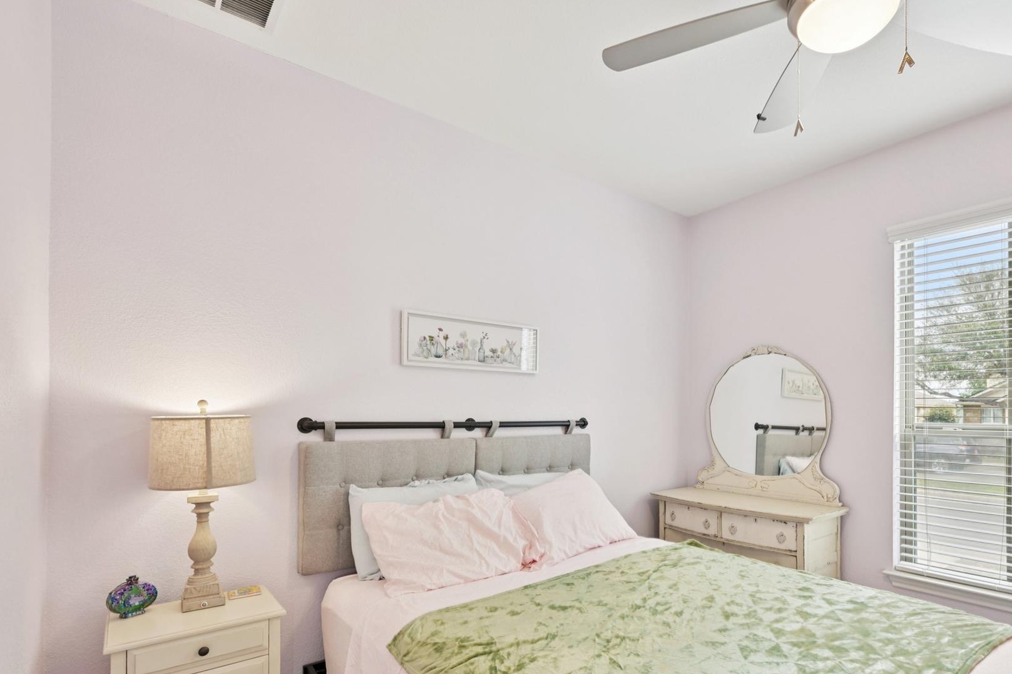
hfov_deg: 86.6
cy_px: 408
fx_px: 534
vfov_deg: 63.9
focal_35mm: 19
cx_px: 560
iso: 140
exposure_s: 1/15
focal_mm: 15
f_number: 6.7
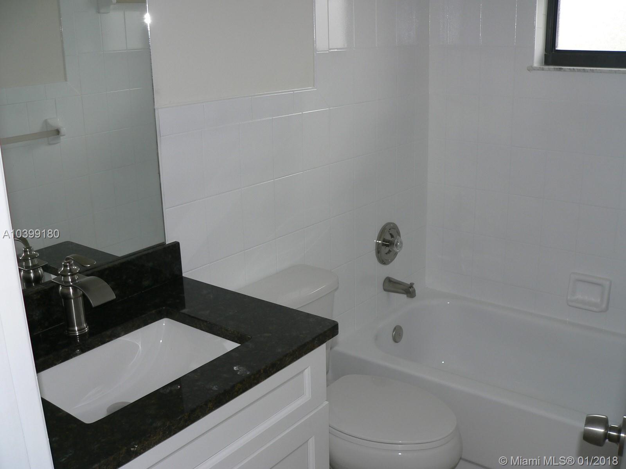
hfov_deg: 51.4
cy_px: 234
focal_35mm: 36
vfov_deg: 39.7
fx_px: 651
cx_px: 313
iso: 80
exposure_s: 1/60
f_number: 2.8
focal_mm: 6
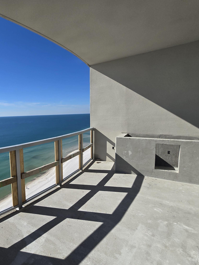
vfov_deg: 87.7
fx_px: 138
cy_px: 136
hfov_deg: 67.8
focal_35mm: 18
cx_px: 54
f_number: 2.2
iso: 50
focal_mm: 2.2
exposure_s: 1/4153
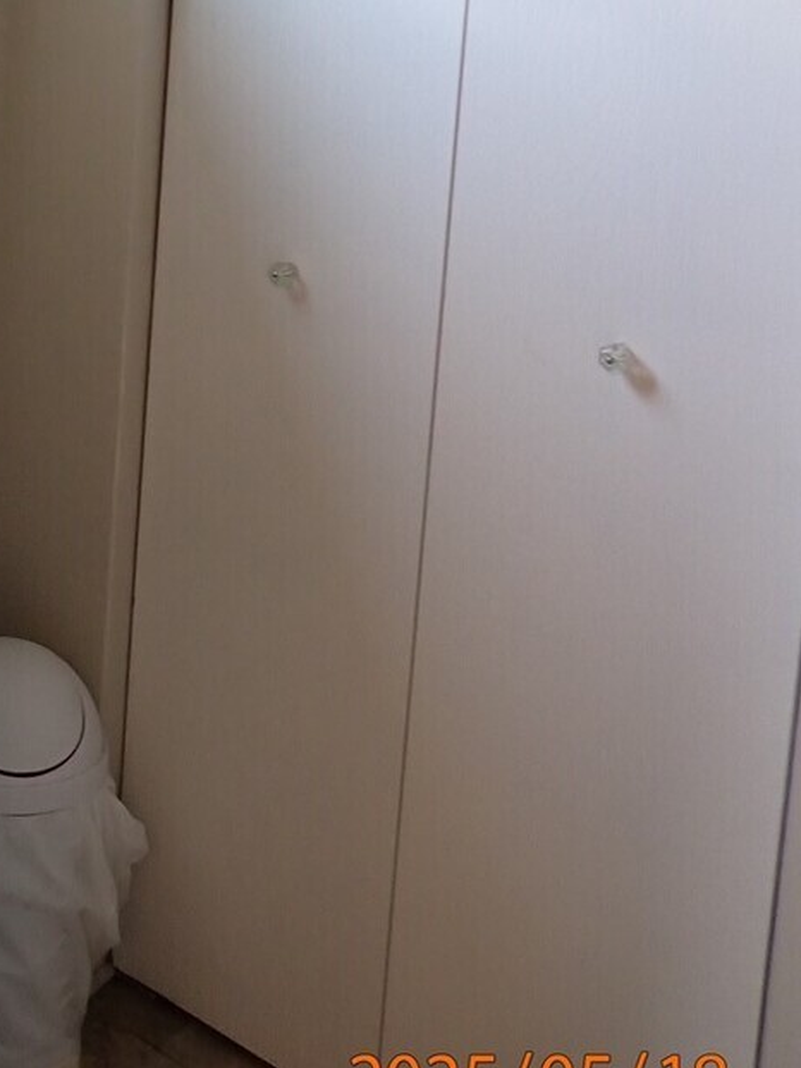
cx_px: -31
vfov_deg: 31.0
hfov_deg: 24.0
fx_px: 1789
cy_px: 22
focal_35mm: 58
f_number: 2
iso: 200
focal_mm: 4.5
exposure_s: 1/100
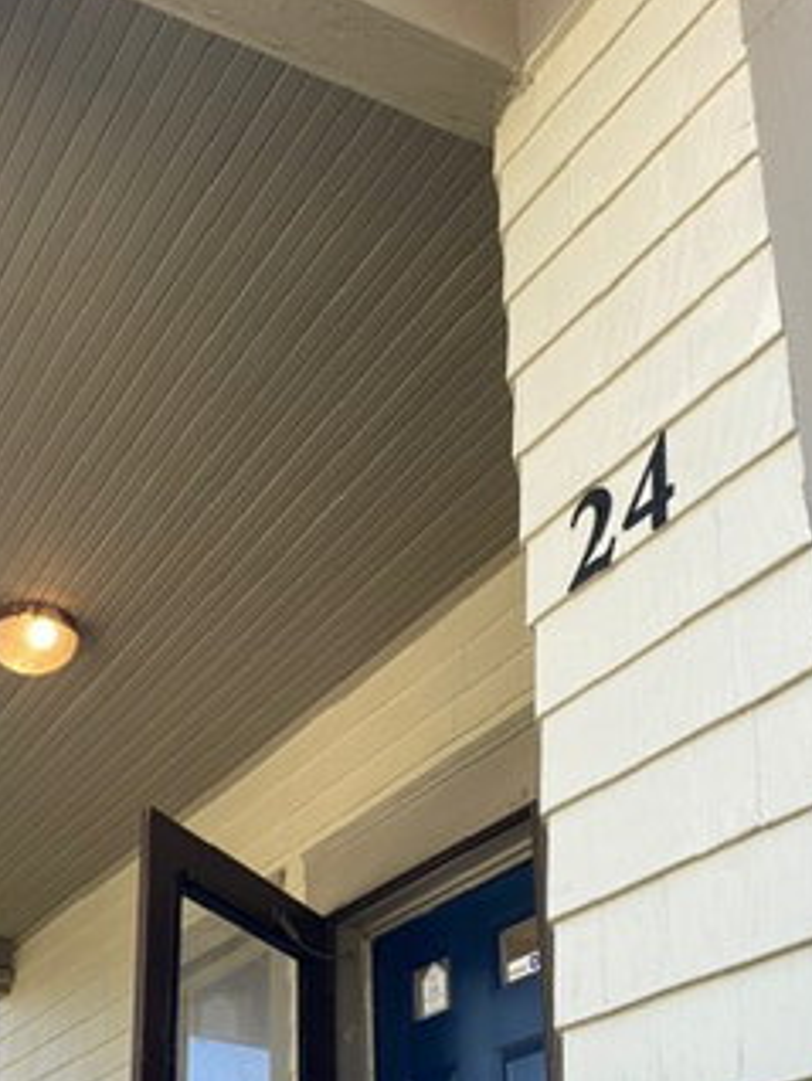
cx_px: 211
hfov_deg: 29.3
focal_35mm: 49
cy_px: 840
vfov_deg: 37.7
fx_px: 1530
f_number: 1.8
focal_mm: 4.25
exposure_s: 1/150
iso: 32
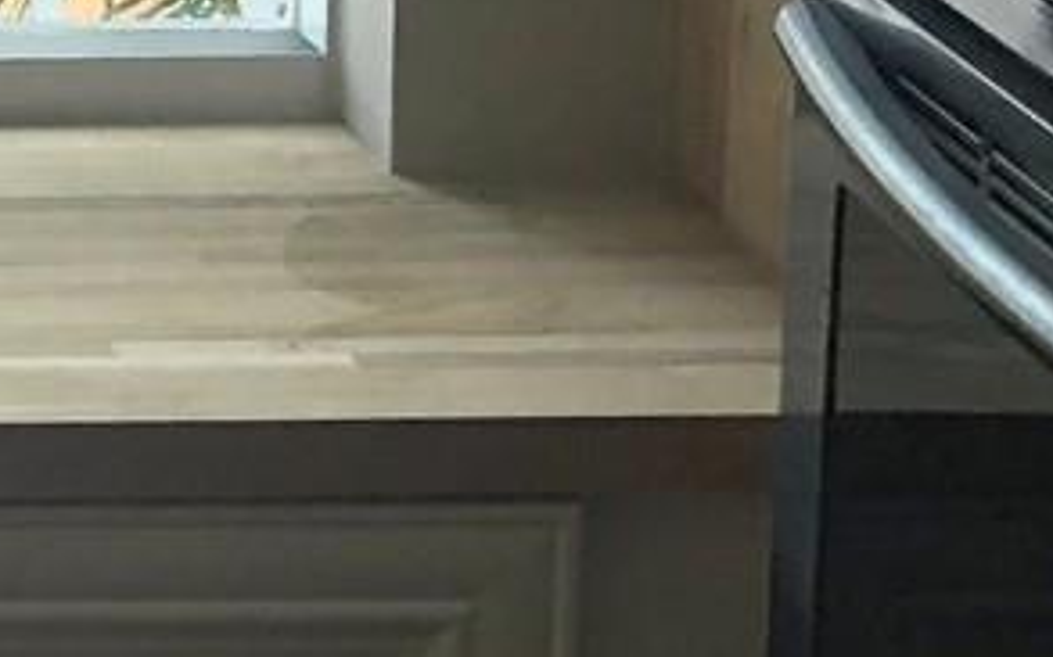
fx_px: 4648
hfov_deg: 11.4
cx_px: -1211
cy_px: -571
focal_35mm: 162
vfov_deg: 7.8
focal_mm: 4
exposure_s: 1/410
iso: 20
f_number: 1.8
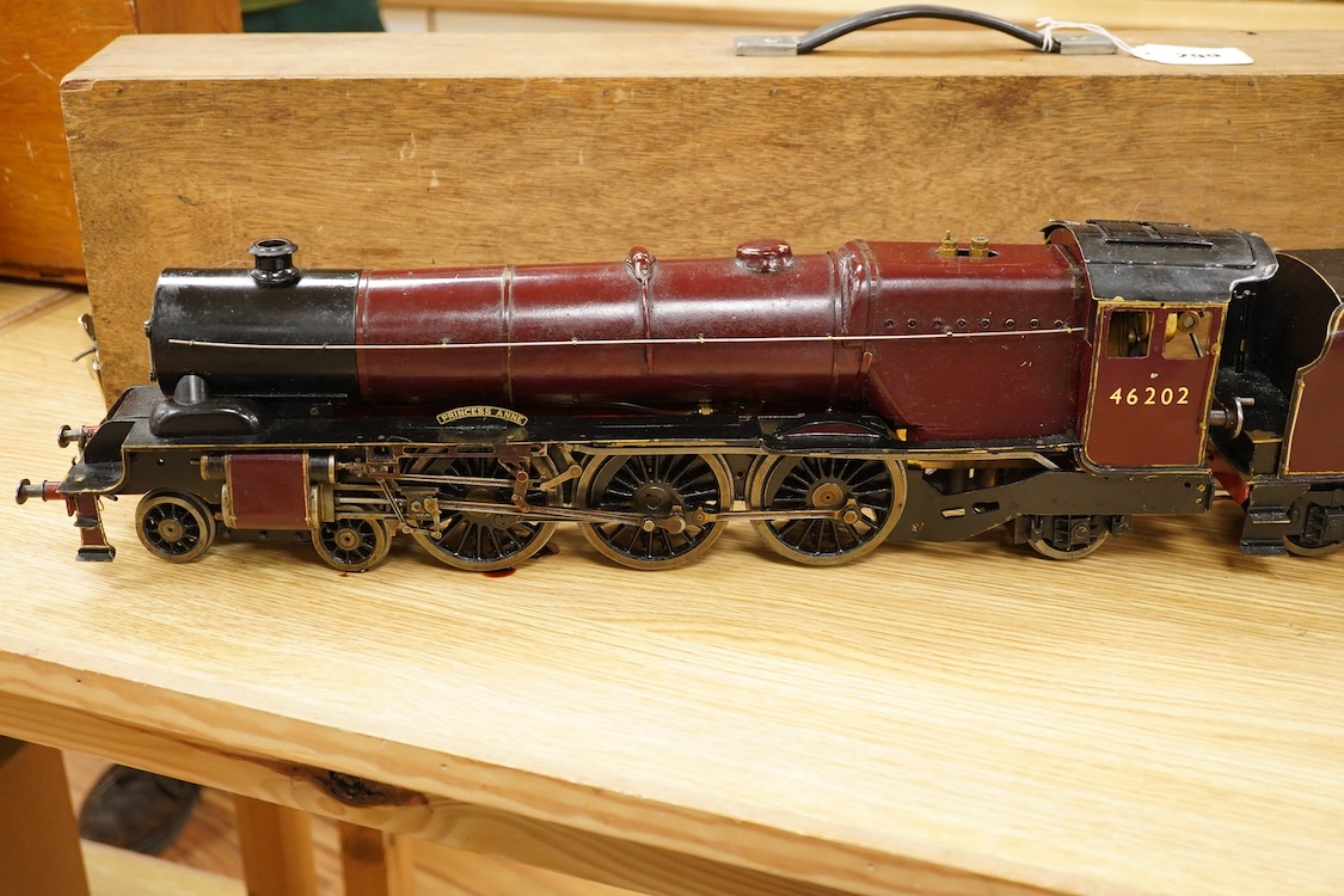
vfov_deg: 29.9
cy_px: 448
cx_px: 672
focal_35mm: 45
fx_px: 1680
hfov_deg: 43.6
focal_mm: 30
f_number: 3.5
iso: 2000
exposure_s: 1/125
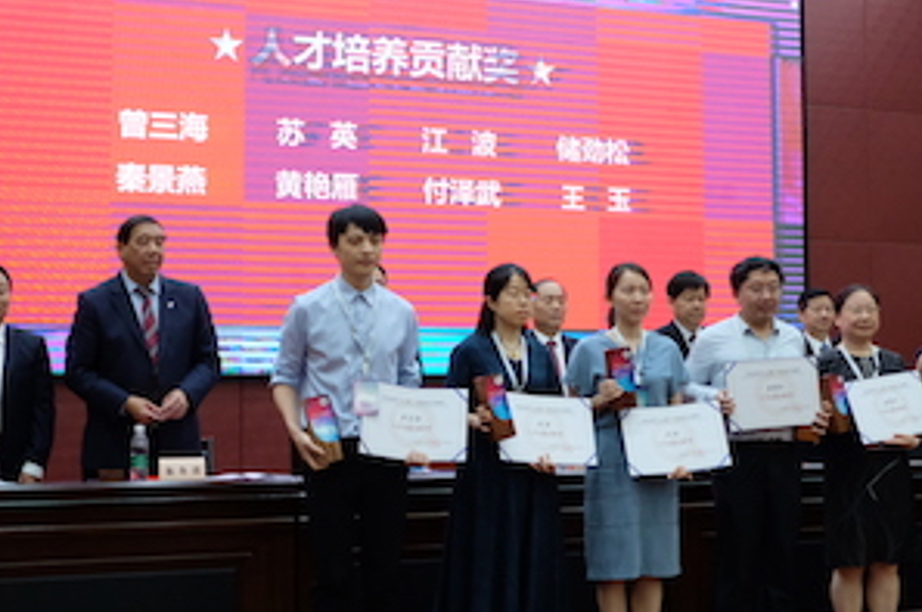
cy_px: 308
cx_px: 518
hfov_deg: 33.9
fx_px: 1509
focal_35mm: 59
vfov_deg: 22.9
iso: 4000
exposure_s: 1/500
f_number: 2
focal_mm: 23
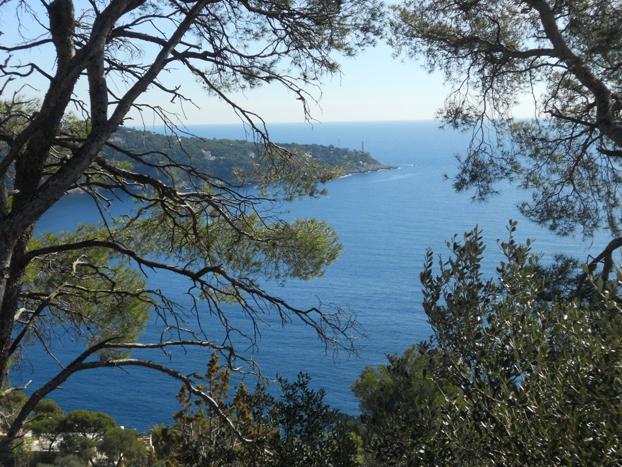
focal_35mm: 54
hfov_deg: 35.5
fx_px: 970
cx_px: 311
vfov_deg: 27.0
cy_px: 234
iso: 80
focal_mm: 9.8
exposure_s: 1/500
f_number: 4.8
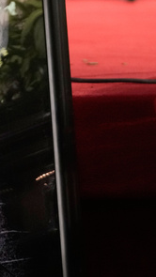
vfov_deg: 3.3
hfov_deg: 1.9
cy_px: 22
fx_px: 4779
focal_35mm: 650
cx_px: 0
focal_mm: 179
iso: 3200
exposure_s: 1/320
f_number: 2.8
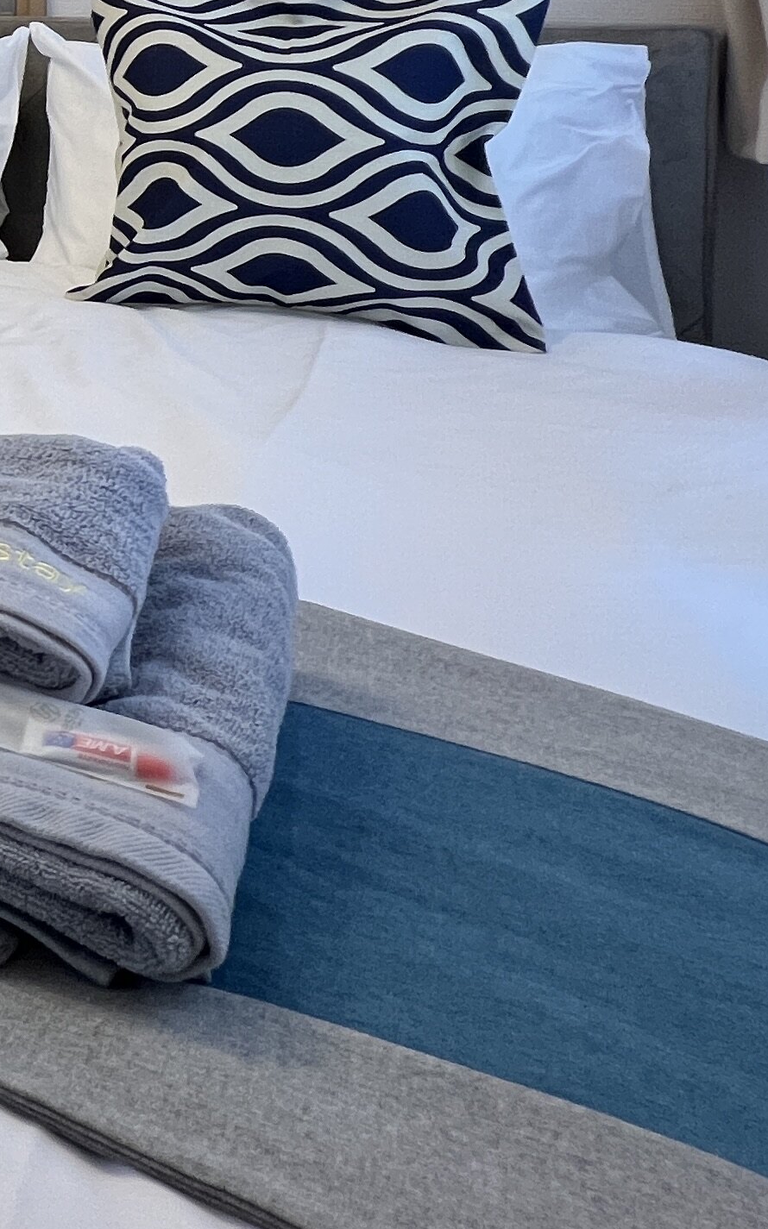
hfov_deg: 20.1
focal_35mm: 39
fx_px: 1307
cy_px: 27
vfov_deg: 43.8
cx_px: -704
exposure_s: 1/100
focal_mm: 1.57
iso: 125
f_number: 1.8
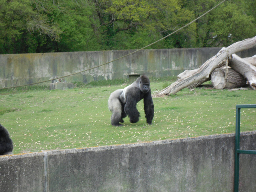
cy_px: 96
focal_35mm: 105
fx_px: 777
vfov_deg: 14.1
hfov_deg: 18.7
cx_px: 128
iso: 200
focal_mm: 18.9
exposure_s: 1/79
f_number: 5.6
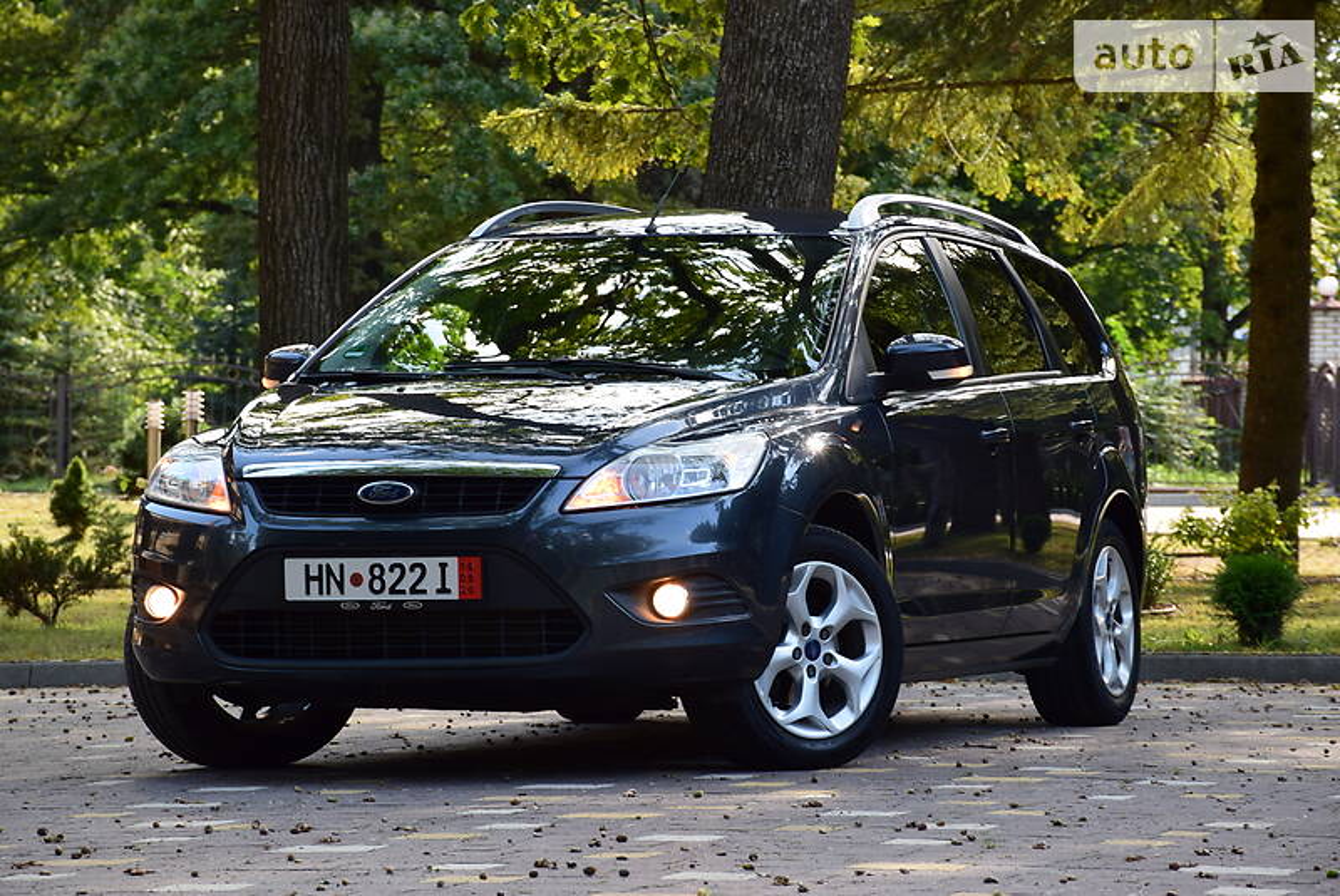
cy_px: 448
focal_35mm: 150
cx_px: 670
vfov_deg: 9.2
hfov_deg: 13.7
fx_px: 5588
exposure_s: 1/100
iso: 400
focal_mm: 100
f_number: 9
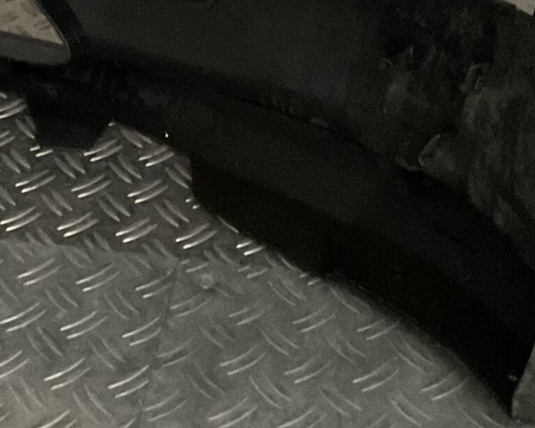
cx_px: 107
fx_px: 1489
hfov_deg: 20.2
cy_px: -82
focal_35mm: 94
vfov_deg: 15.8
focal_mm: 3
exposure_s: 1/17
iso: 500
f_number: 1.8
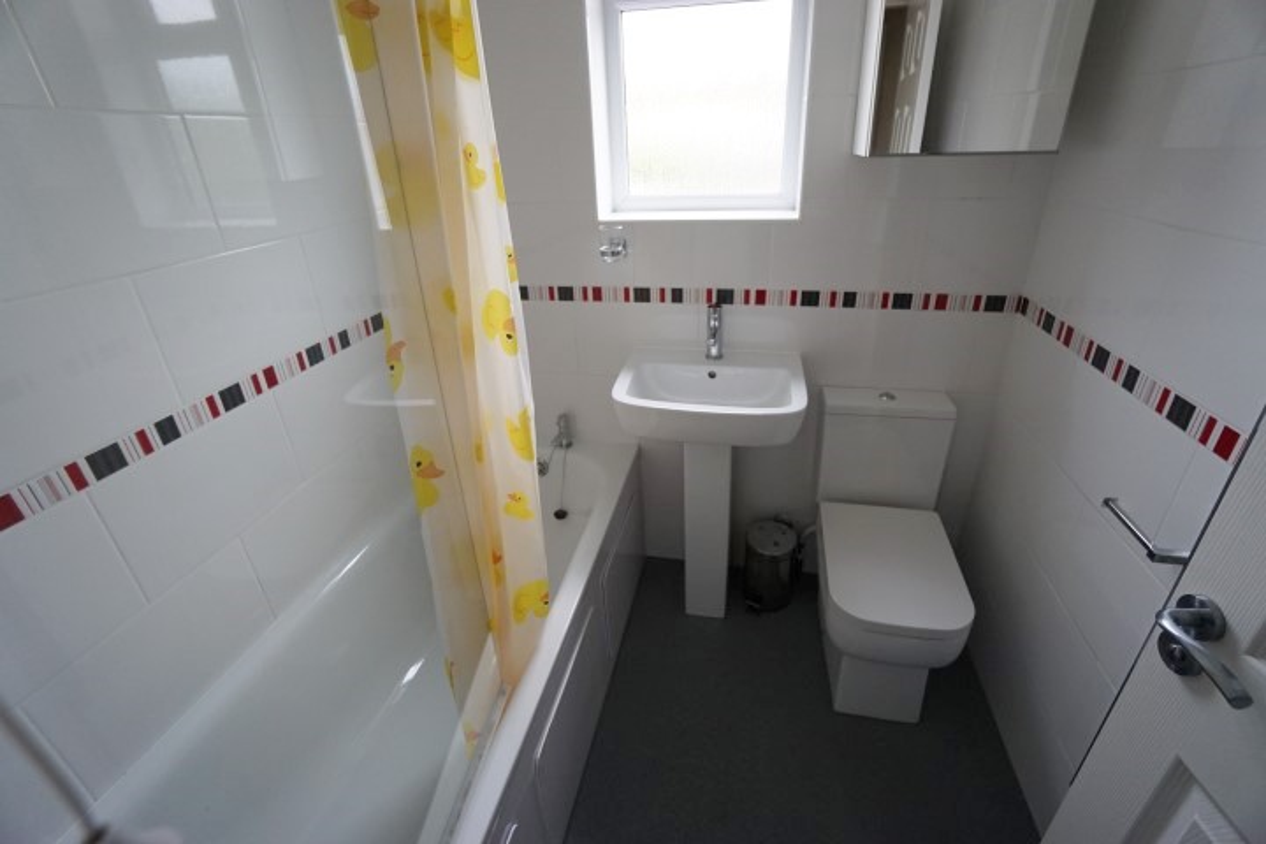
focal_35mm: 15
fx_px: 527
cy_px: 422
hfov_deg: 100.4
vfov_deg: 77.3
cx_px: 633
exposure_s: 1/160
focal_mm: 10
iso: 800
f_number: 4
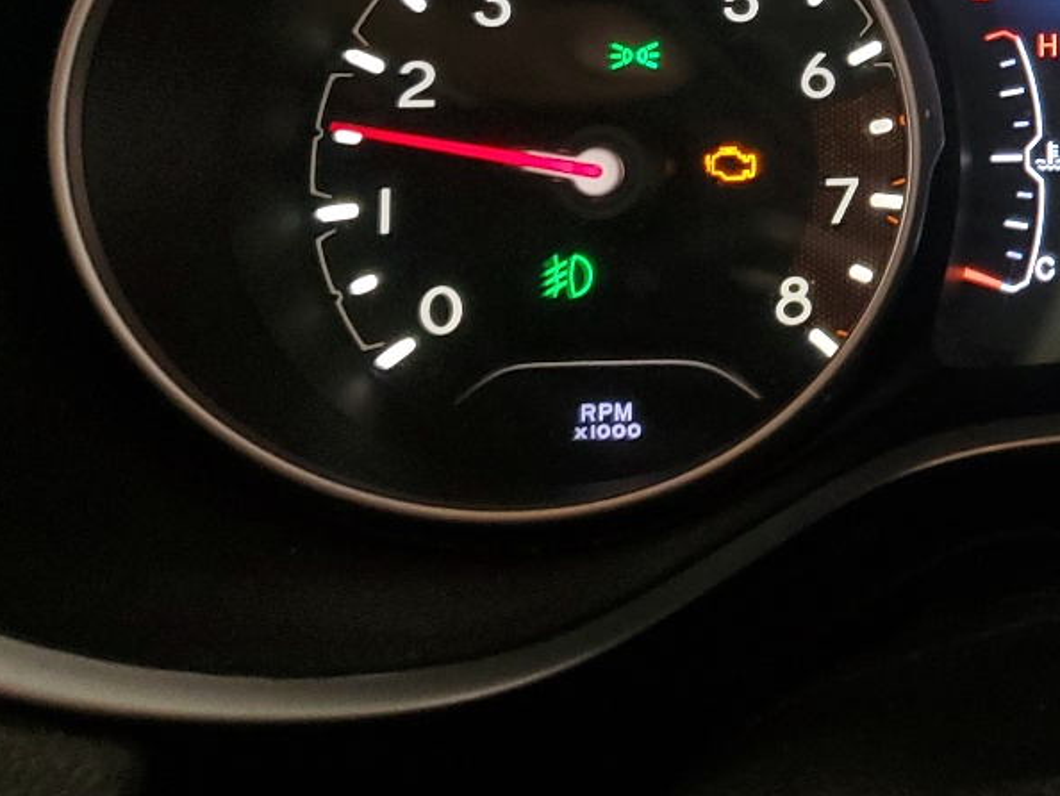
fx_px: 2144
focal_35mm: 70
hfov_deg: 25.0
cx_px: 1274
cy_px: 112
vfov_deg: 20.7
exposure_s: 1/60.2
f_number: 1.5
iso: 102
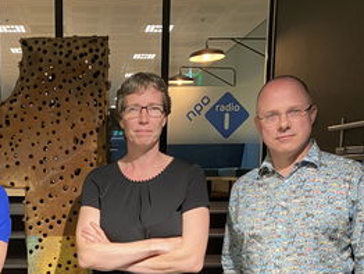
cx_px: 89
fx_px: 589
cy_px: 292
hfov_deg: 33.6
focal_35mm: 56
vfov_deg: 24.6
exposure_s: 1/50
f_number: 1.8
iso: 125
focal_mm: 4.25
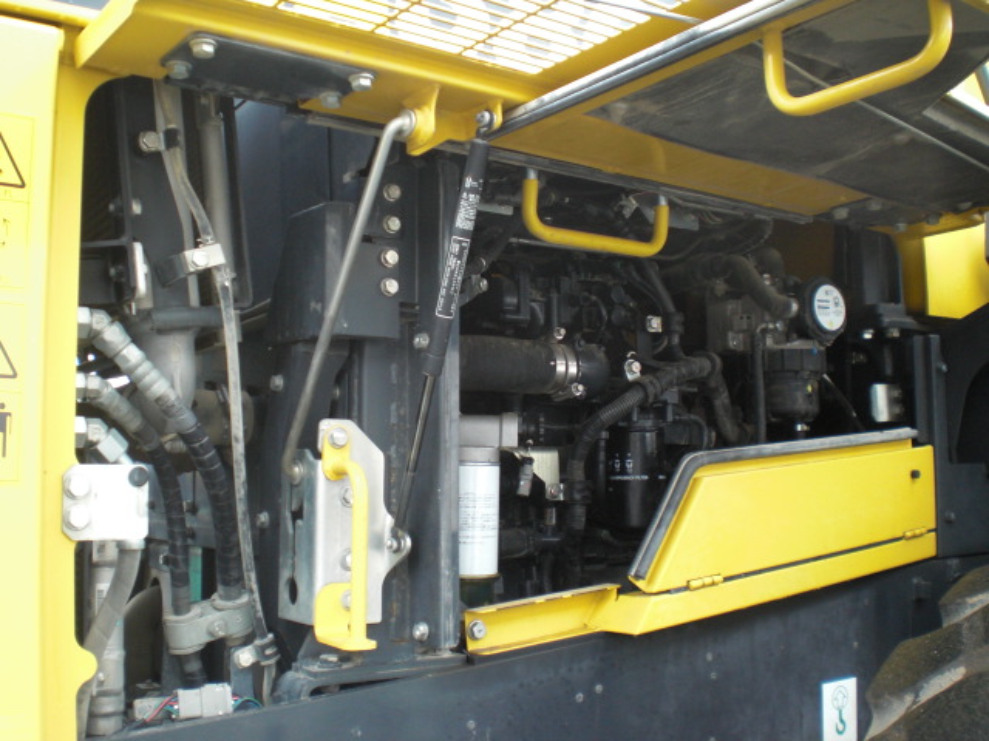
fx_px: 1086
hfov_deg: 49.0
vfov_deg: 37.7
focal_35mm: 38
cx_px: 494
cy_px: 370
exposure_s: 1/50
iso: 200
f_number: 3.1
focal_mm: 6.3
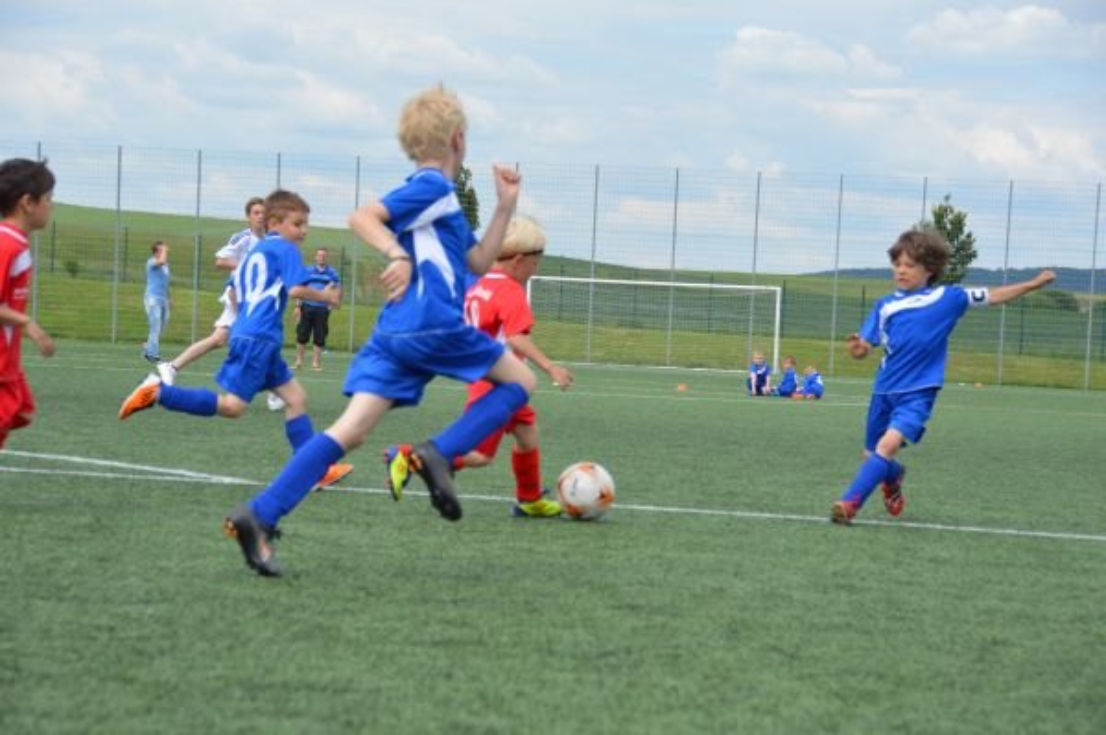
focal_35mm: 105
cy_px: 368
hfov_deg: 19.5
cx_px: 553
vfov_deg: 13.0
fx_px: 3223
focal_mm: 70
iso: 400
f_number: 5.6
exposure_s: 1/1600
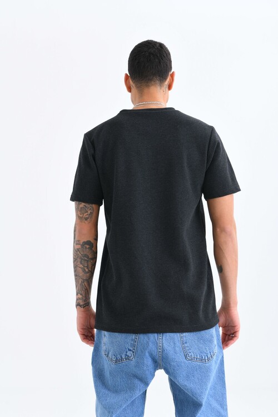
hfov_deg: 23.4
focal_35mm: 58
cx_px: 139
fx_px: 672
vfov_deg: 34.5
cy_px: 208
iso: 200
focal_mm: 58
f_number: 6.3
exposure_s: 1/125
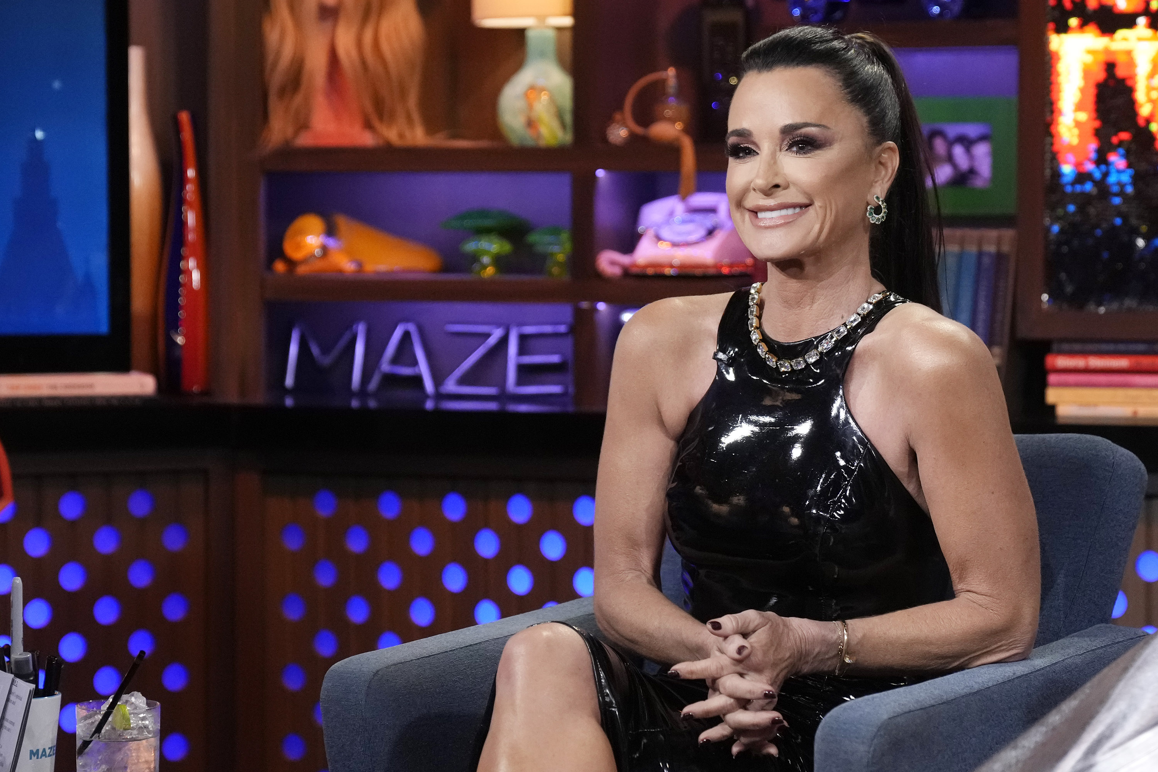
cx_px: 579
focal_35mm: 105
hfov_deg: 19.5
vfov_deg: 13.0
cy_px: 386
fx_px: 3377
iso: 3200
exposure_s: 1/160
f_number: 2.8
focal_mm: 70
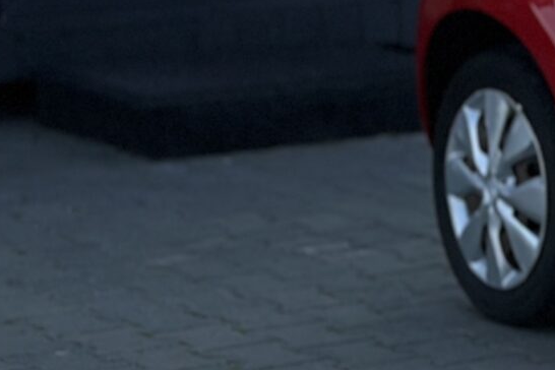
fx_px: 3607
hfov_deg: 8.3
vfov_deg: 5.9
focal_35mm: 234
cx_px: 1211
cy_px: 62
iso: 100
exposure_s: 1/3597
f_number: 1.78
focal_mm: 6.86
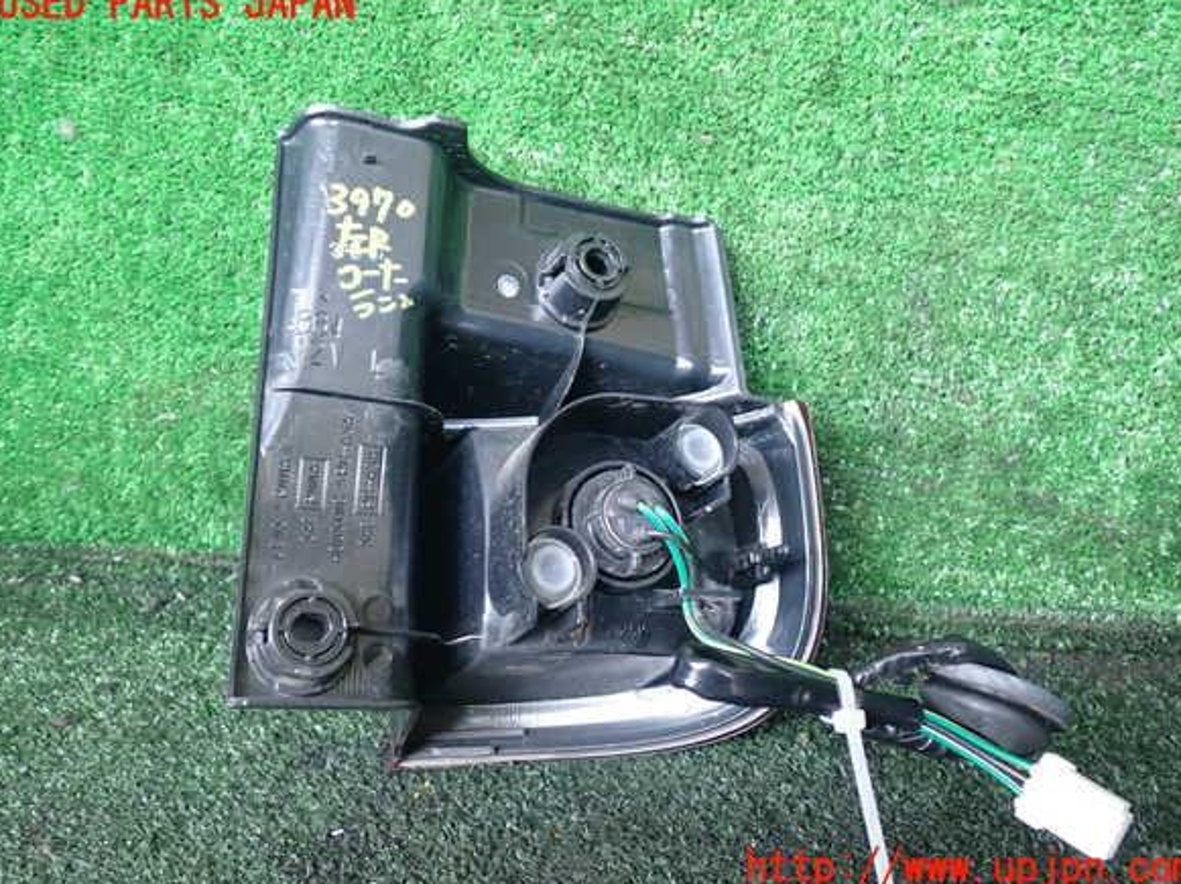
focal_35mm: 31
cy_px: 437
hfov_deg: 58.4
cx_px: 596
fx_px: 1057
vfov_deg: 45.4
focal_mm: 5.4
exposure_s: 1/30
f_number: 2.3
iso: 200
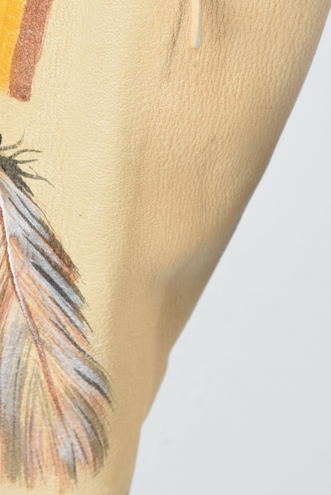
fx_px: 4142
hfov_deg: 4.6
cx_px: 57
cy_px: 203
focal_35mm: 301
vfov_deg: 6.8
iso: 320
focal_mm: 105
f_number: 16
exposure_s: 1/125
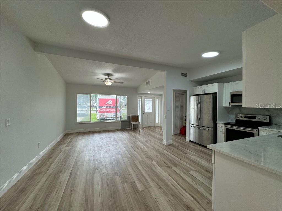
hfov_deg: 102.1
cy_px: 106
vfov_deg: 85.7
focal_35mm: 14
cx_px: 141
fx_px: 114
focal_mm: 2.22
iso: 64
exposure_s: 1/120
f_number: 2.2
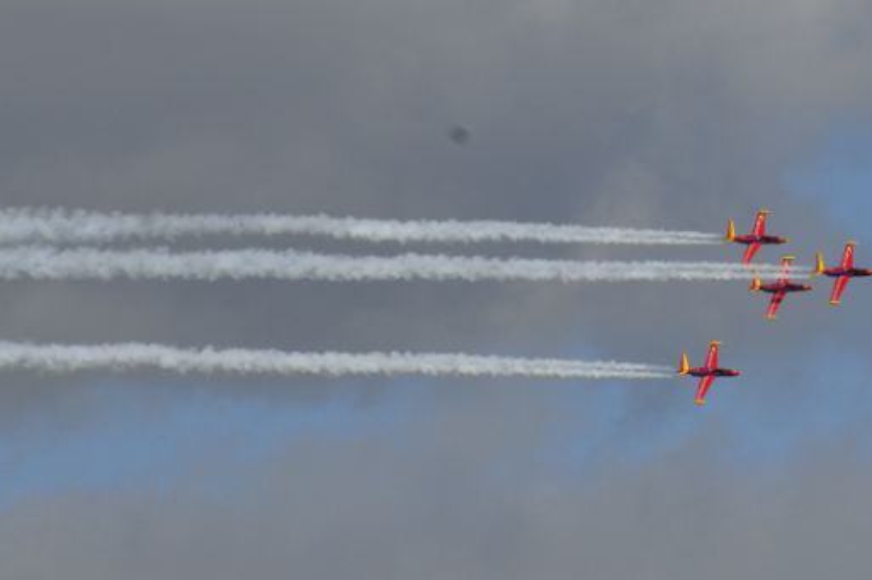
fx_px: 21222
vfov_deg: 1.6
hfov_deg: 2.4
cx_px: 782
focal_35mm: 877
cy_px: 279
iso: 200
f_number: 13
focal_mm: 300
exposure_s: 1/640
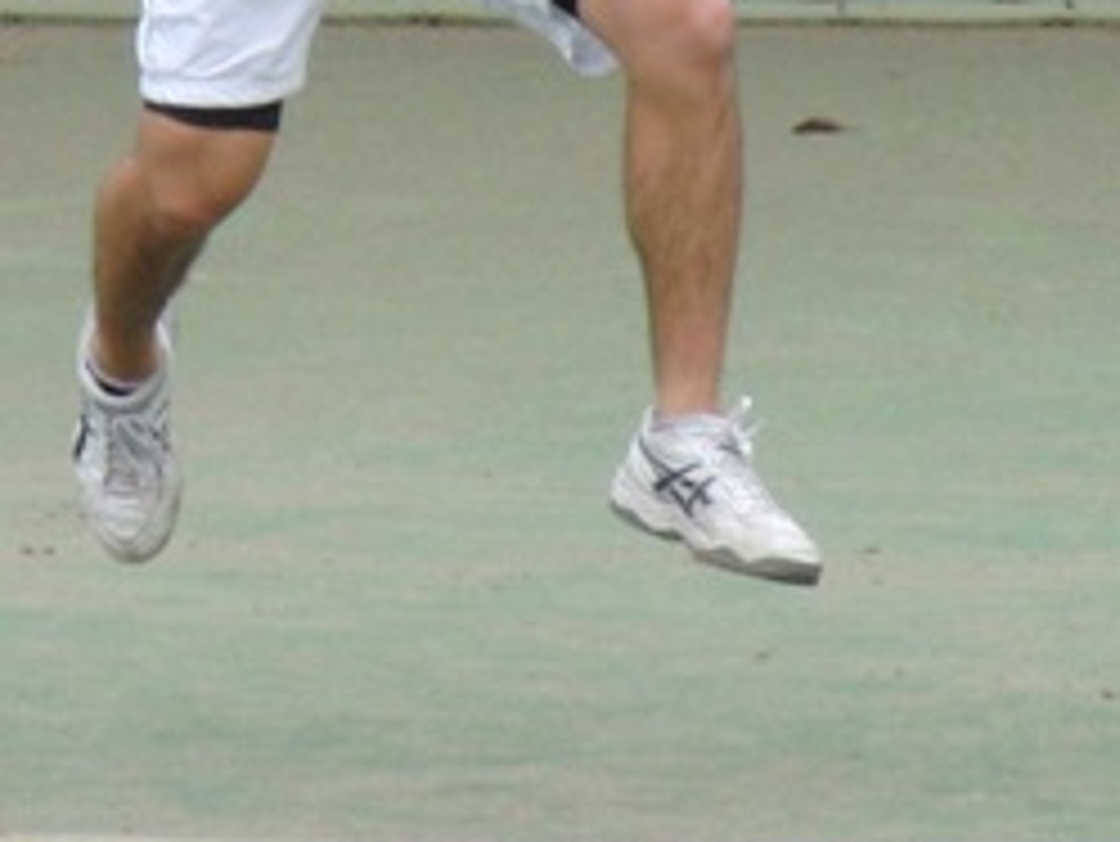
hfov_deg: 2.1
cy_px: -171
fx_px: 30428
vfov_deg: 1.6
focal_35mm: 940
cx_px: 355
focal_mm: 64.7
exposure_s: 1/800
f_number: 4.7
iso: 200
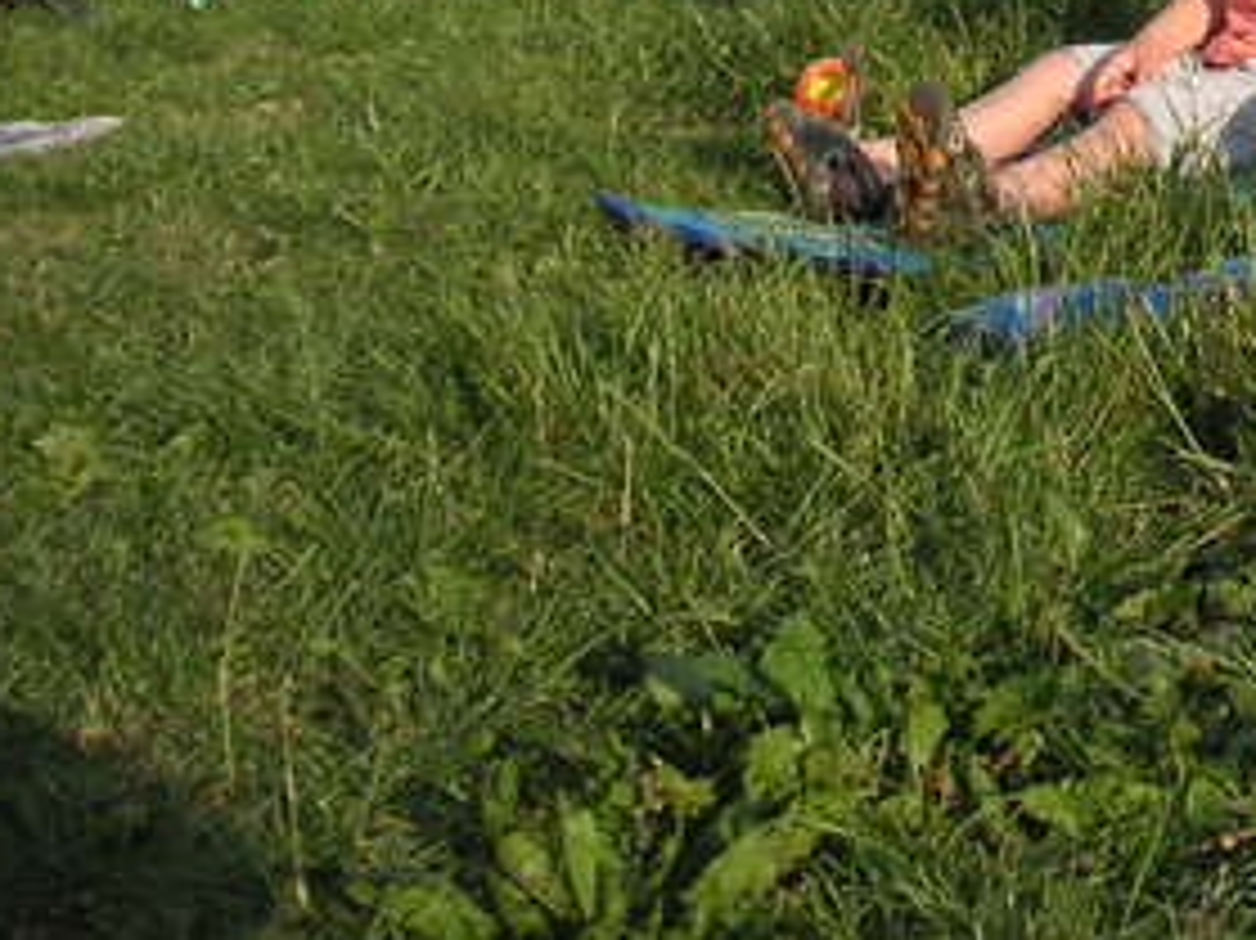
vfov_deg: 13.4
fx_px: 3844
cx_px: 1670
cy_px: -297
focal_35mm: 106
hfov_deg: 17.3
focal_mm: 6.1
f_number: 2.8
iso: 50
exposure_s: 1/750
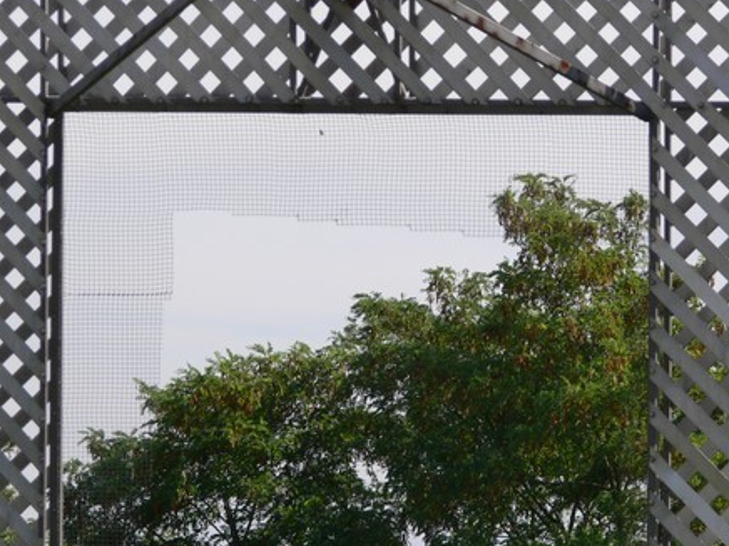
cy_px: 324
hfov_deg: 6.4
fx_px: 6550
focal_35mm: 311
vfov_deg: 4.8
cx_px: 445
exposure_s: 1/125
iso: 80
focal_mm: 44.8
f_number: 4.5
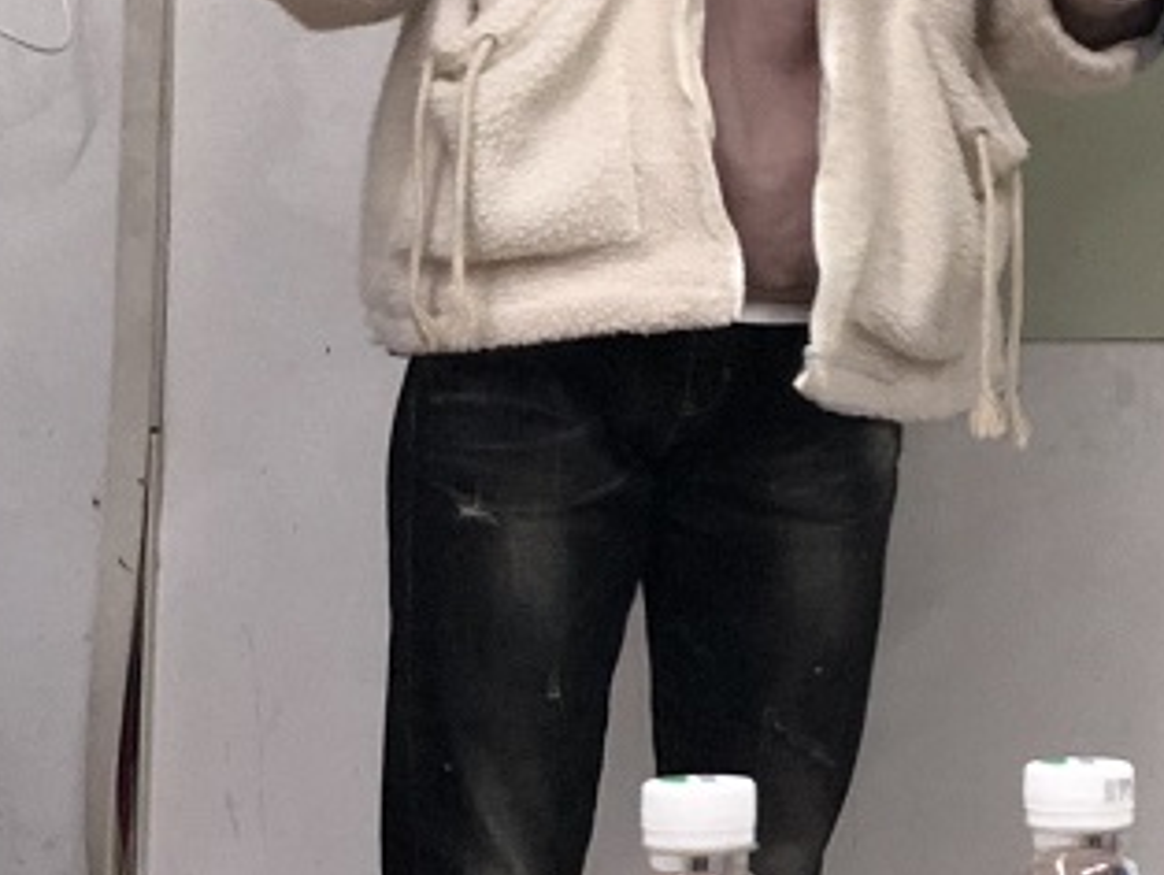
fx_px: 5014
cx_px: 1138
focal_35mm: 149
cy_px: -291
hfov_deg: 13.1
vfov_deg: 9.8
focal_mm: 6
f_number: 2.4
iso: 160
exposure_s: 1/20
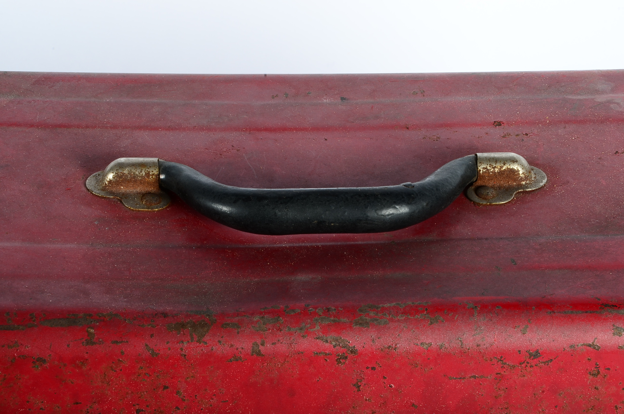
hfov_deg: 19.5
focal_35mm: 105
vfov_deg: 13.0
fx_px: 1816
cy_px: 207
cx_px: 312
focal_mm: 70
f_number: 22
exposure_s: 1/200
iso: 200
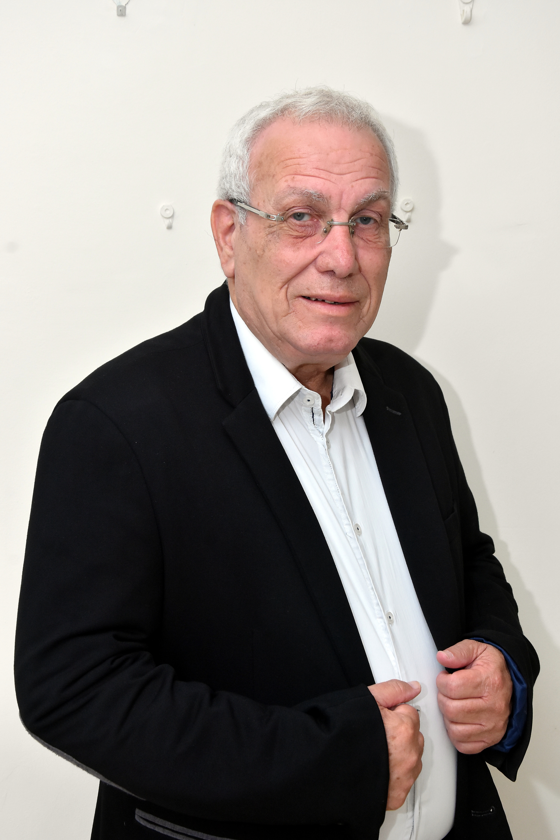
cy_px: 420
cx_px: 280
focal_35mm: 57
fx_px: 1329
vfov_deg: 35.0
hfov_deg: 23.8
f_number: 6.3
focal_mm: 38
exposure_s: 1/100
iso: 1250
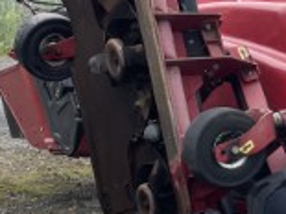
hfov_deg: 13.1
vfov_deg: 10.9
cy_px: 229
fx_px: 1106
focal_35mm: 134
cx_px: 541
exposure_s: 1/739
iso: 32
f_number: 1.6
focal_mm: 4.2
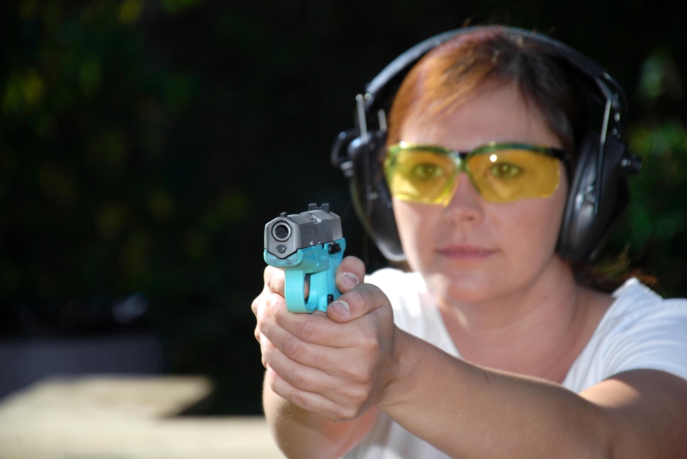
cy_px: 230
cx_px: 344
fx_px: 4011
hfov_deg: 9.8
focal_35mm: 210
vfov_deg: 6.6
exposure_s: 1/80
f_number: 5.6
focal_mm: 140
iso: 100
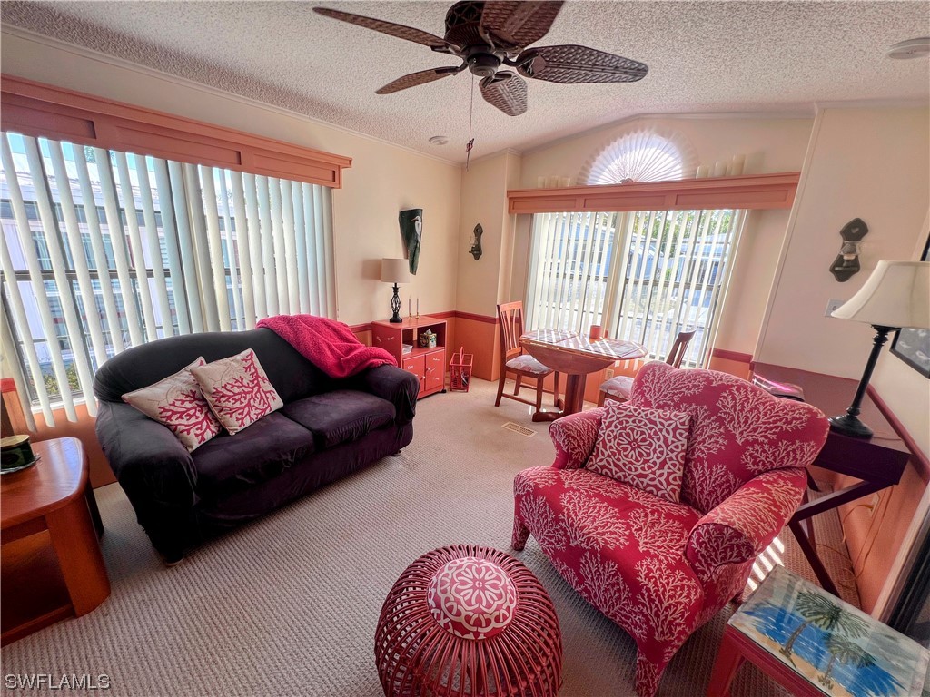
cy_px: 348
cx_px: 465
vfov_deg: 89.9
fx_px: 349
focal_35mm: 13
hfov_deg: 106.2
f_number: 1.8
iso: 32
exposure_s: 1/256
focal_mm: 1.57
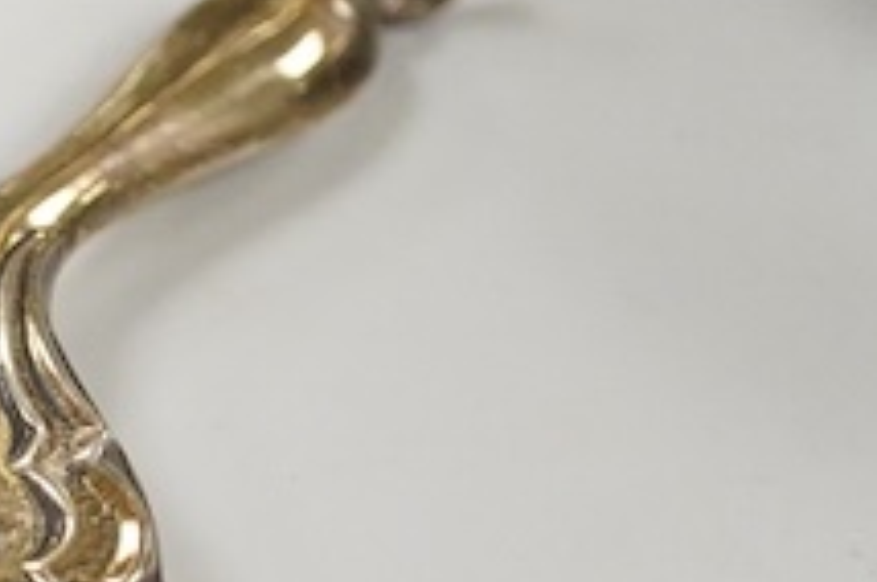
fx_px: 5765
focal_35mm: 237
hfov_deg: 8.4
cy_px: 393
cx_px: -641
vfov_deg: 5.8
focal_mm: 30
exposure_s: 1/640
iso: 2500
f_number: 3.5
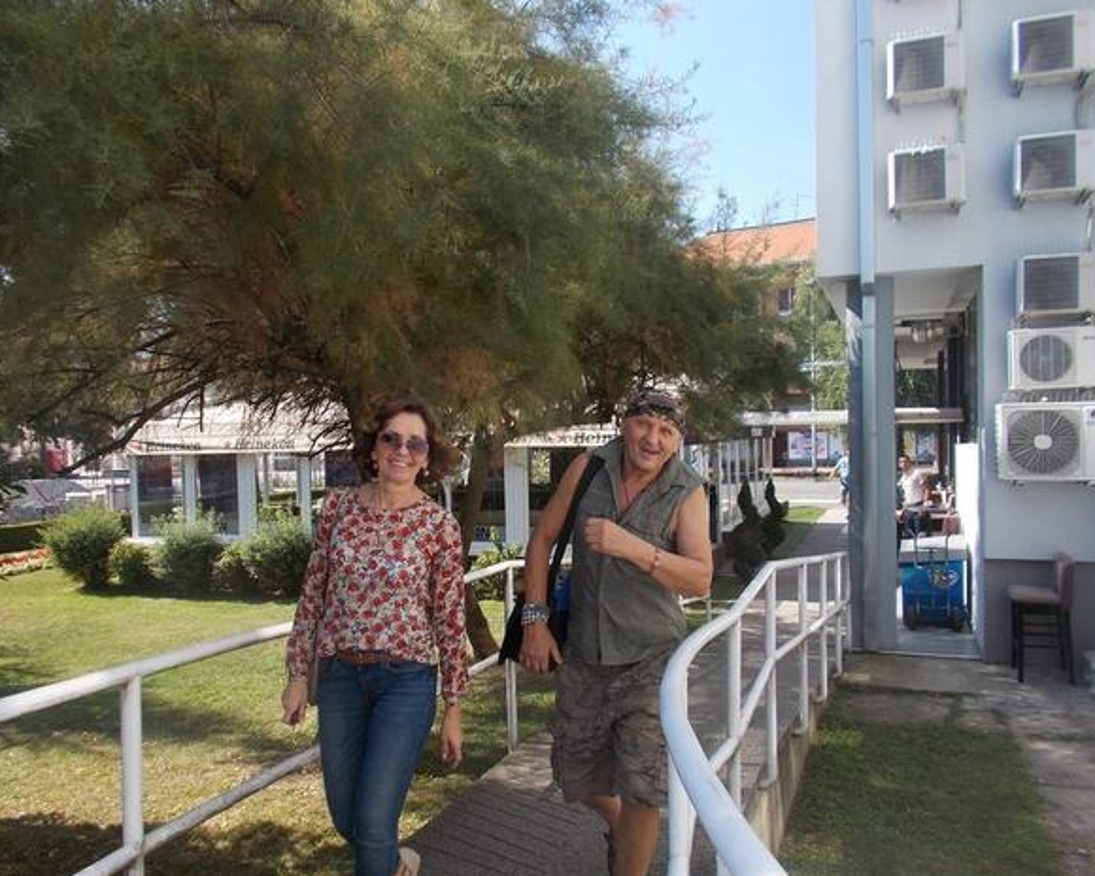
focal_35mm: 28
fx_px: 907
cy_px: 449
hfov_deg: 62.2
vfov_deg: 51.5
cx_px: 534
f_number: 3.2
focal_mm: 4.6
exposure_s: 1/500
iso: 80
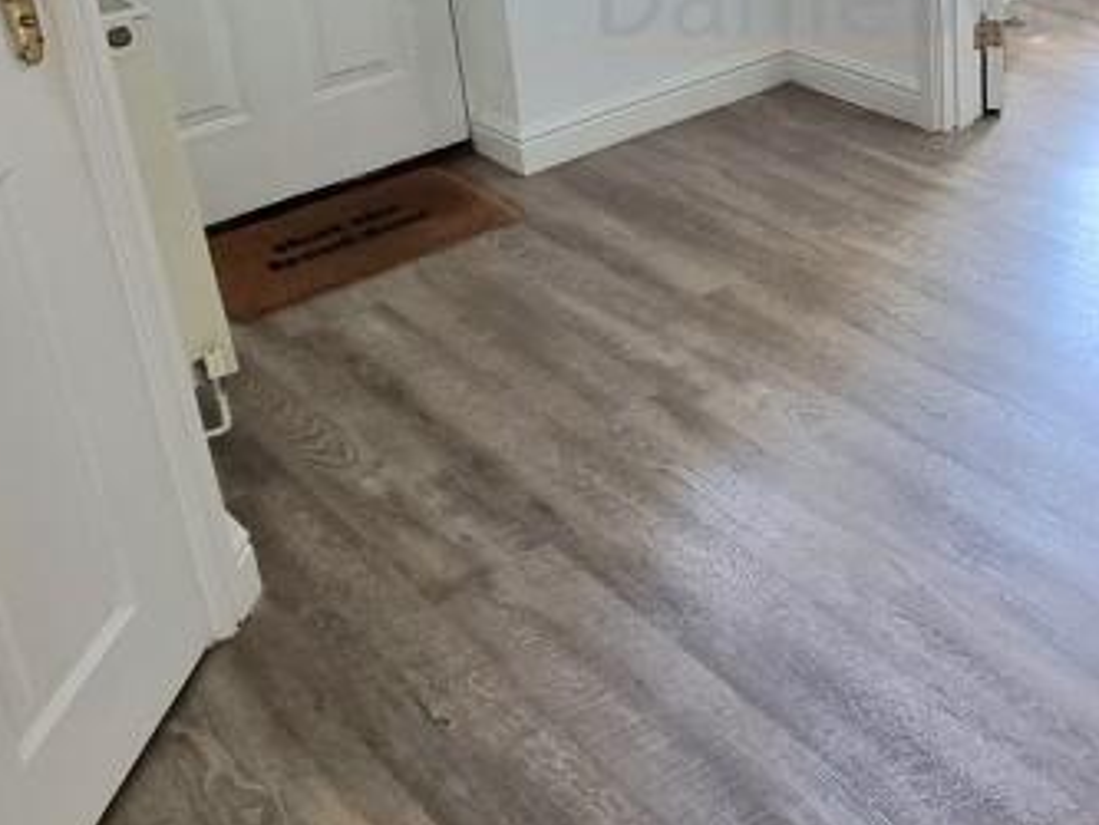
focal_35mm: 40
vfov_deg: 33.3
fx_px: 1270
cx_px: 1000
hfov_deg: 42.7
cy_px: 20
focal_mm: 2.2
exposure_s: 1/50
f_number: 2.2
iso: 200
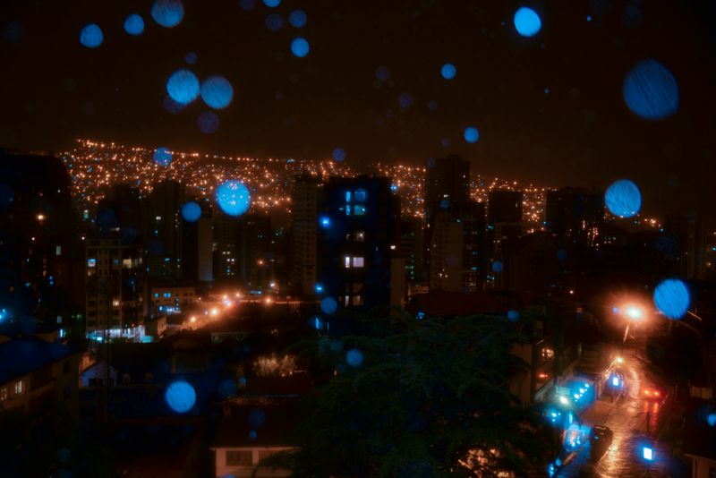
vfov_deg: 42.4
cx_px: 358
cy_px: 239
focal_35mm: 31
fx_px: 617
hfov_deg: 60.3
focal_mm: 31
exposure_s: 1/8
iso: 200
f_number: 2.8
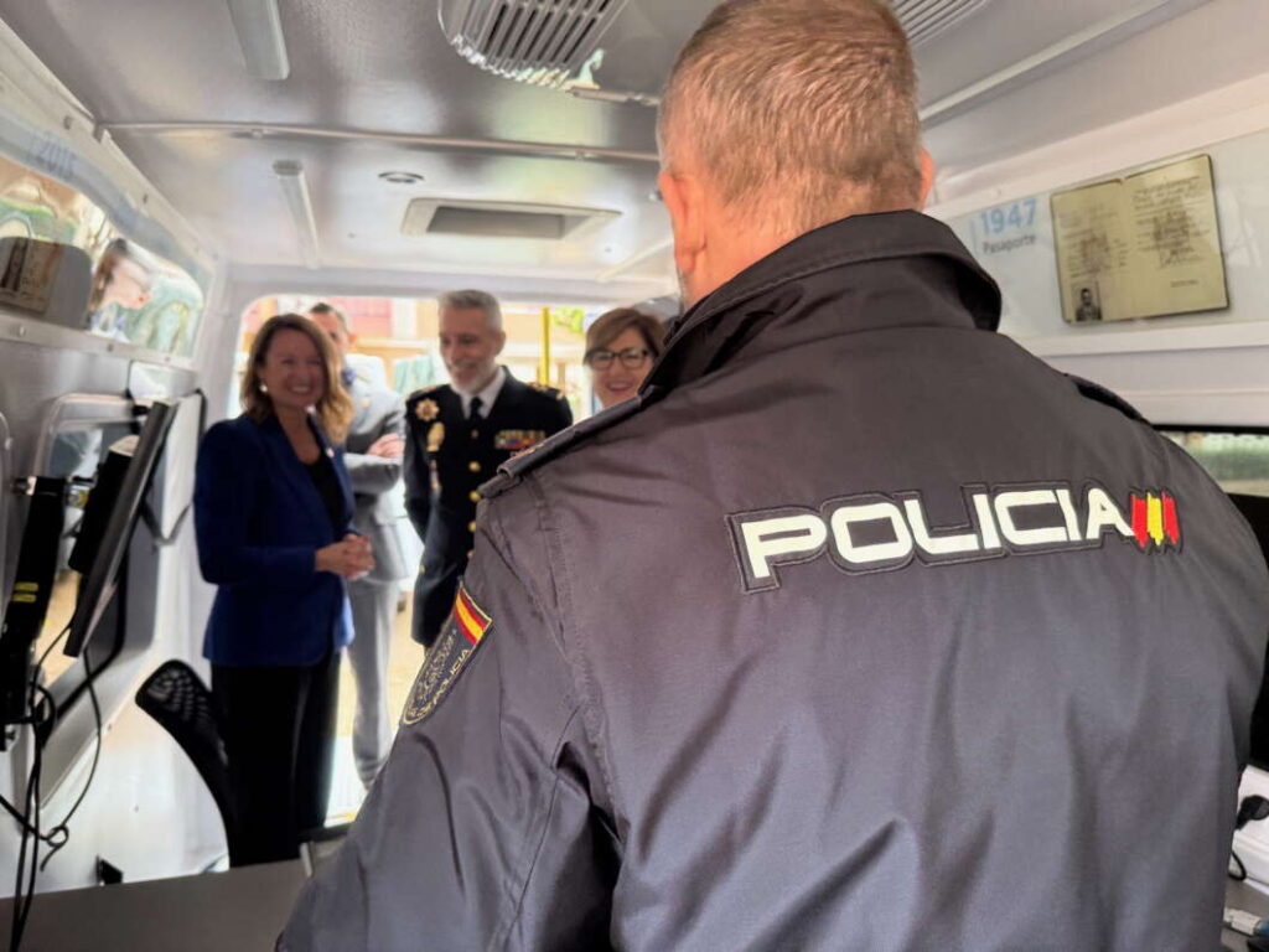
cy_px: 476
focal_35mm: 24
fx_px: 880
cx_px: 634
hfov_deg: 71.6
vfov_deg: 56.8
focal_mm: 6.76
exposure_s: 1/60
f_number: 1.78
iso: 250
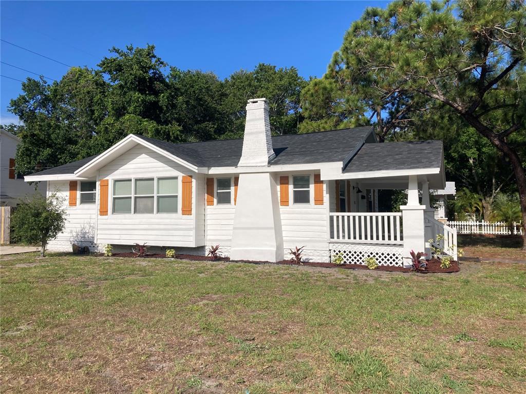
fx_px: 425
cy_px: 197
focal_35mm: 28
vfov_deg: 49.7
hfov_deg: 63.4
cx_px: 263
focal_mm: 3.99
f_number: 1.8
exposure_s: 1/4000
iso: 20
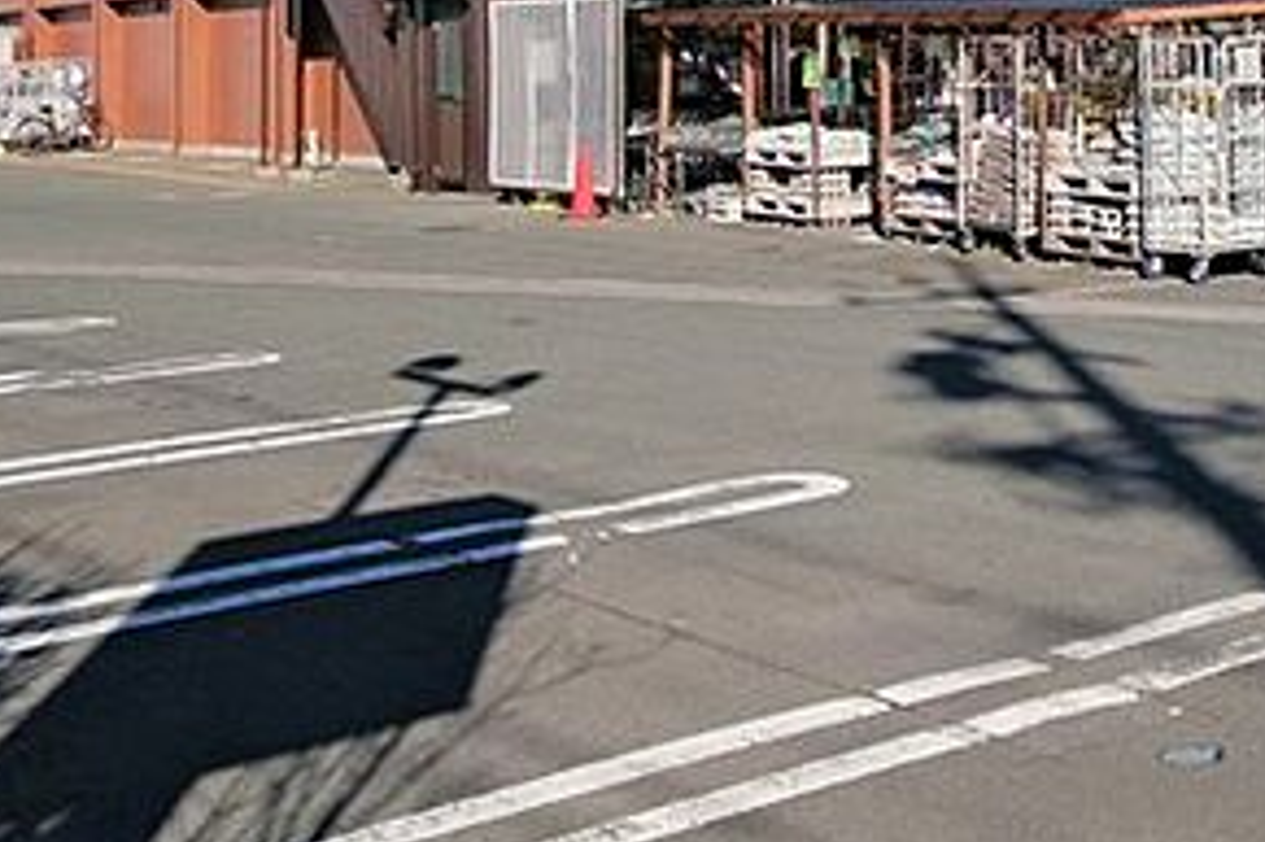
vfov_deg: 21.5
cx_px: 1038
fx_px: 2107
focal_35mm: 60
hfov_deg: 32.4
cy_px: -81
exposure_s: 1/2193
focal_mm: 3.62
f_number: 1.8
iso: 50
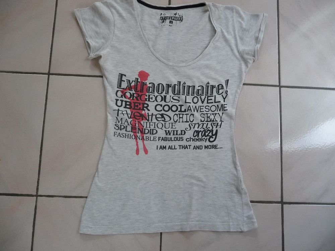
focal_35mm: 28
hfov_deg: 63.4
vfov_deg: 49.7
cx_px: 168
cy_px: 126
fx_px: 271
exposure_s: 1/30
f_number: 3.3
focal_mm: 4.7
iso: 160
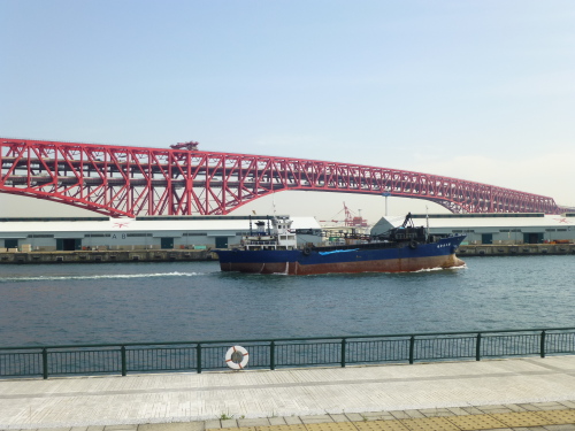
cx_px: 288
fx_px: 598
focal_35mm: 36
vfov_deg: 39.7
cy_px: 216
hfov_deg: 51.4
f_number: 3.6
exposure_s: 1/800
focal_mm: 6.5
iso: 100
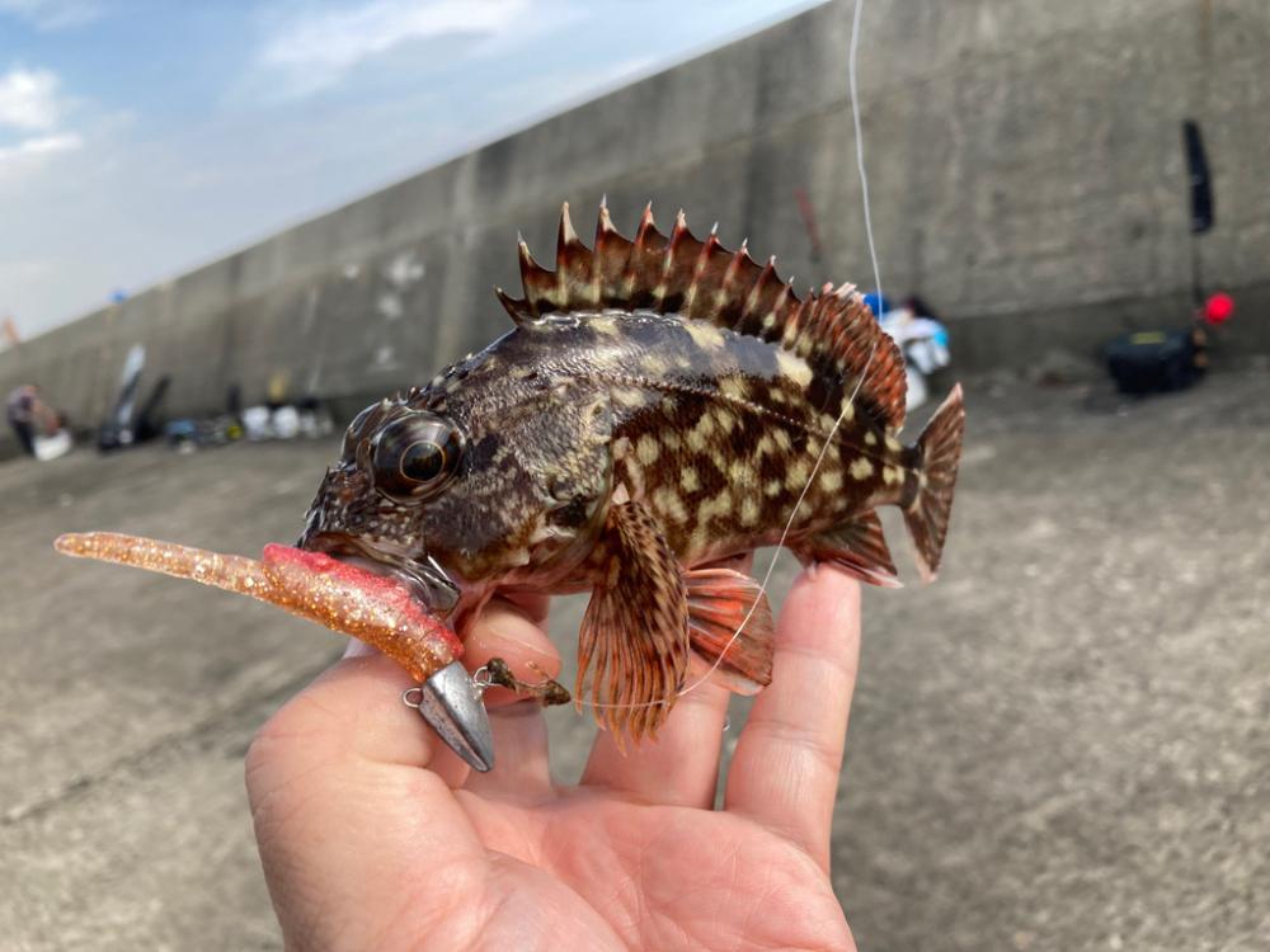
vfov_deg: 49.7
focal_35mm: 28
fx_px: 1027
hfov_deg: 63.4
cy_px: 476
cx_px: 635
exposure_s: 1/960
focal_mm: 3.99
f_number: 1.8
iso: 20
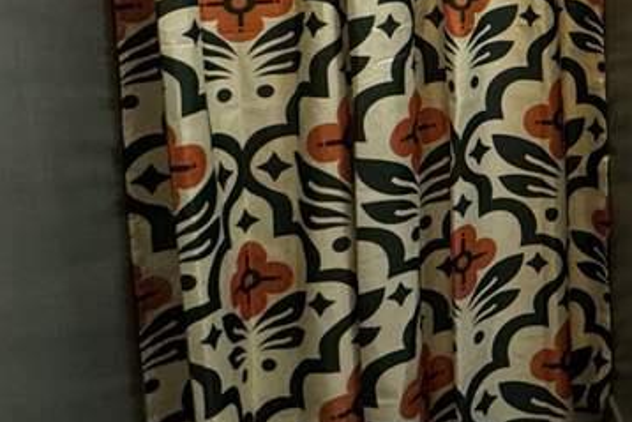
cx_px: 1029
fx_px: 913
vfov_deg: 24.6
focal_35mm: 52
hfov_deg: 24.9
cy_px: -16
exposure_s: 1/60
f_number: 2.2
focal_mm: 2.22
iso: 400
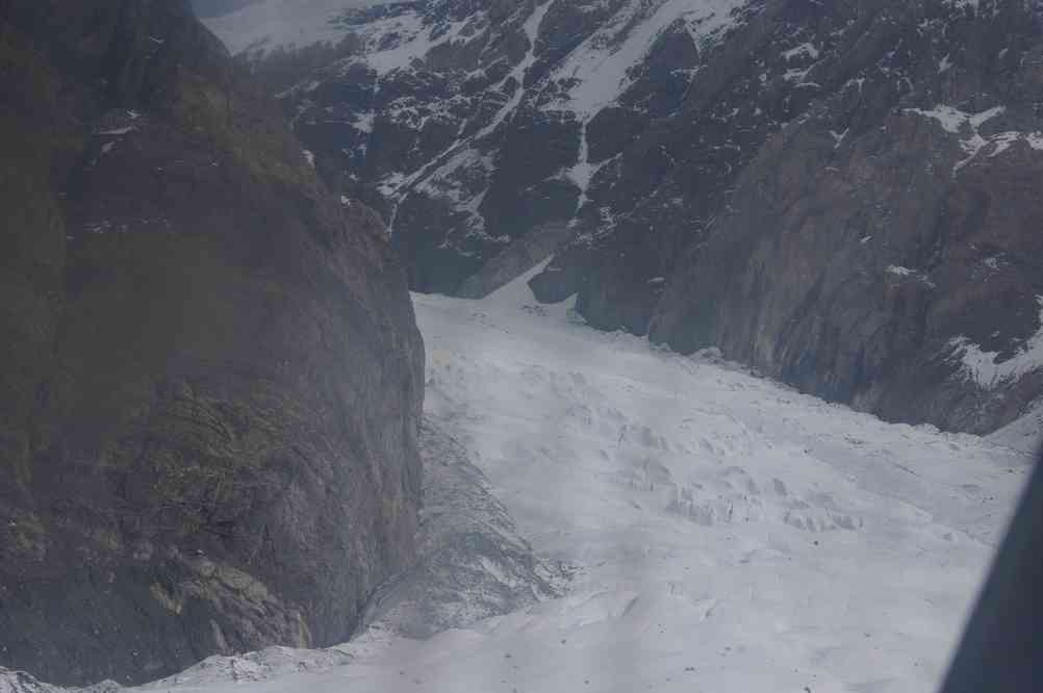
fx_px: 2084
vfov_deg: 18.9
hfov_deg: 28.1
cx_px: 522
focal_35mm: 72
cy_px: 346
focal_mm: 47.5
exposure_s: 1/125
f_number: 11
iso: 100
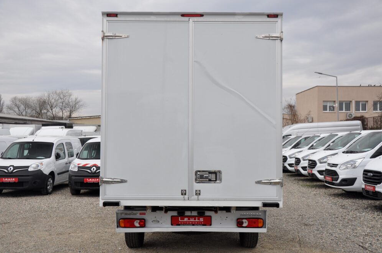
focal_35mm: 40
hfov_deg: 48.5
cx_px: 190
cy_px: 127
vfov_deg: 33.3
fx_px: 424
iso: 500
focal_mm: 26
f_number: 7.1
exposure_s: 1/200
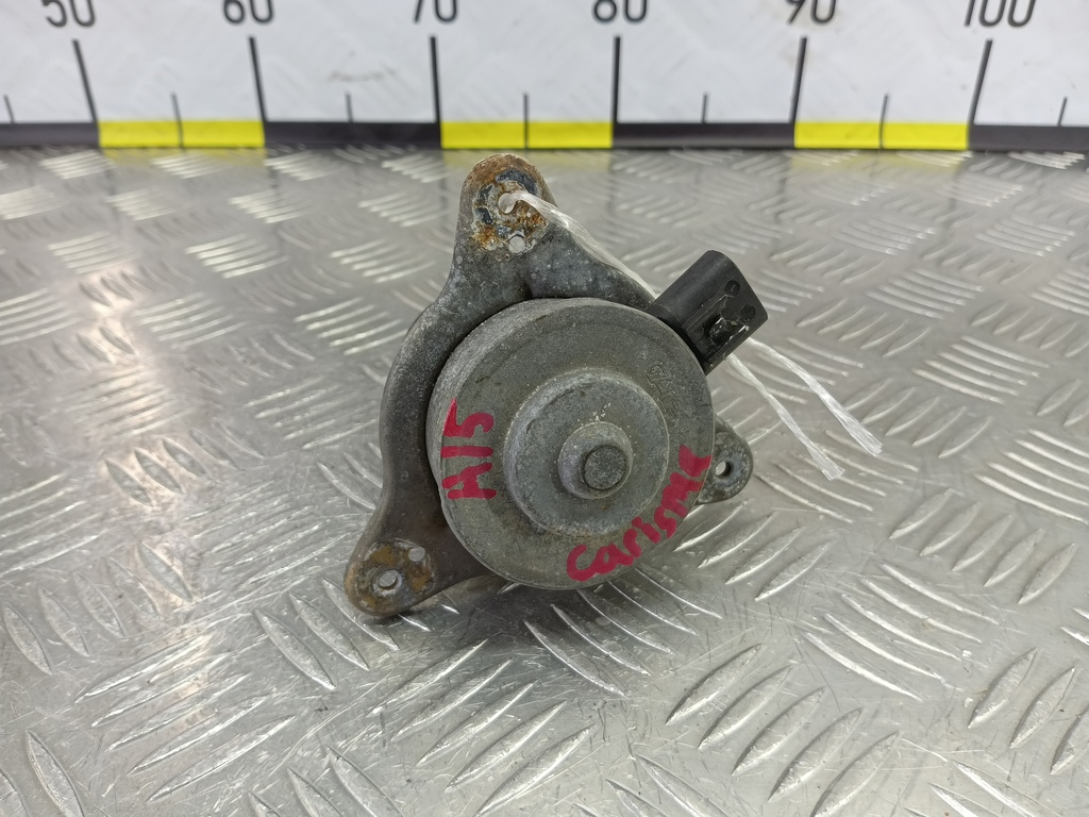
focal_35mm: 27
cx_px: 544
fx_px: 849
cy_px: 408
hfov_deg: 65.3
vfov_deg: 51.4
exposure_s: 1/50
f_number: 1.6
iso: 147
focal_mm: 4.11
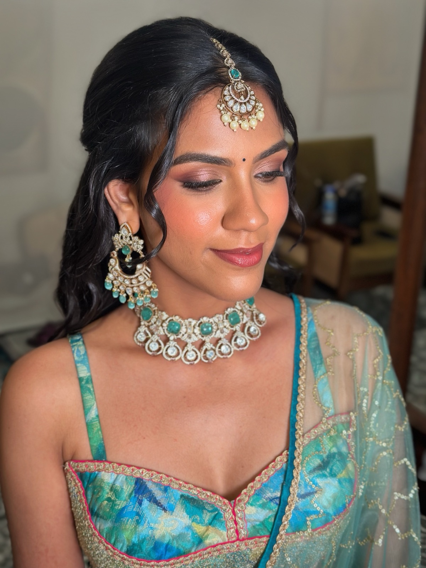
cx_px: 213
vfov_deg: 39.7
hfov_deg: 30.3
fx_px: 788
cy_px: 284
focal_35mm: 48
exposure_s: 1/100
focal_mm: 6.86
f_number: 1.78
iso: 125
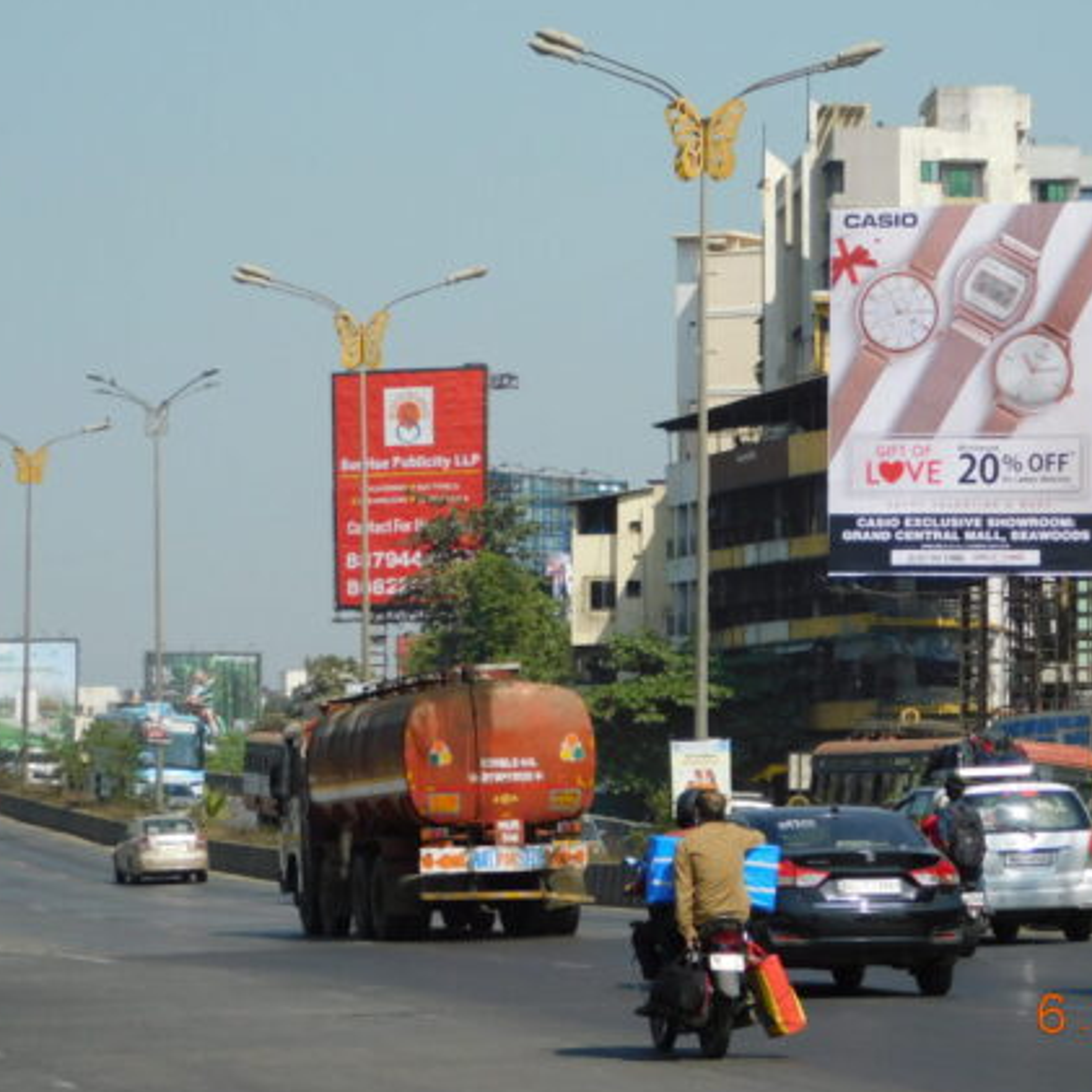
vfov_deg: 12.0
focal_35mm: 145
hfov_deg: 12.0
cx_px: 612
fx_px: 5175
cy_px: 552
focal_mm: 20.3
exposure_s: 1/800
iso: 125
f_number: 4.8
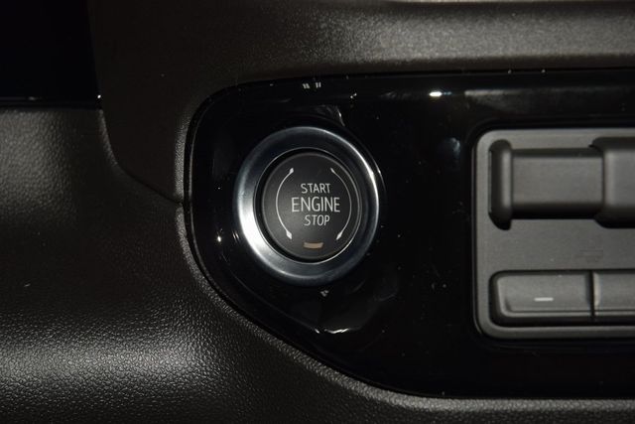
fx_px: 1852
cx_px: 318
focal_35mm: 105
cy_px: 212
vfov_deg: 13.0
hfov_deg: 19.5
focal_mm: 70
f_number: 8
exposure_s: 1/125
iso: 100
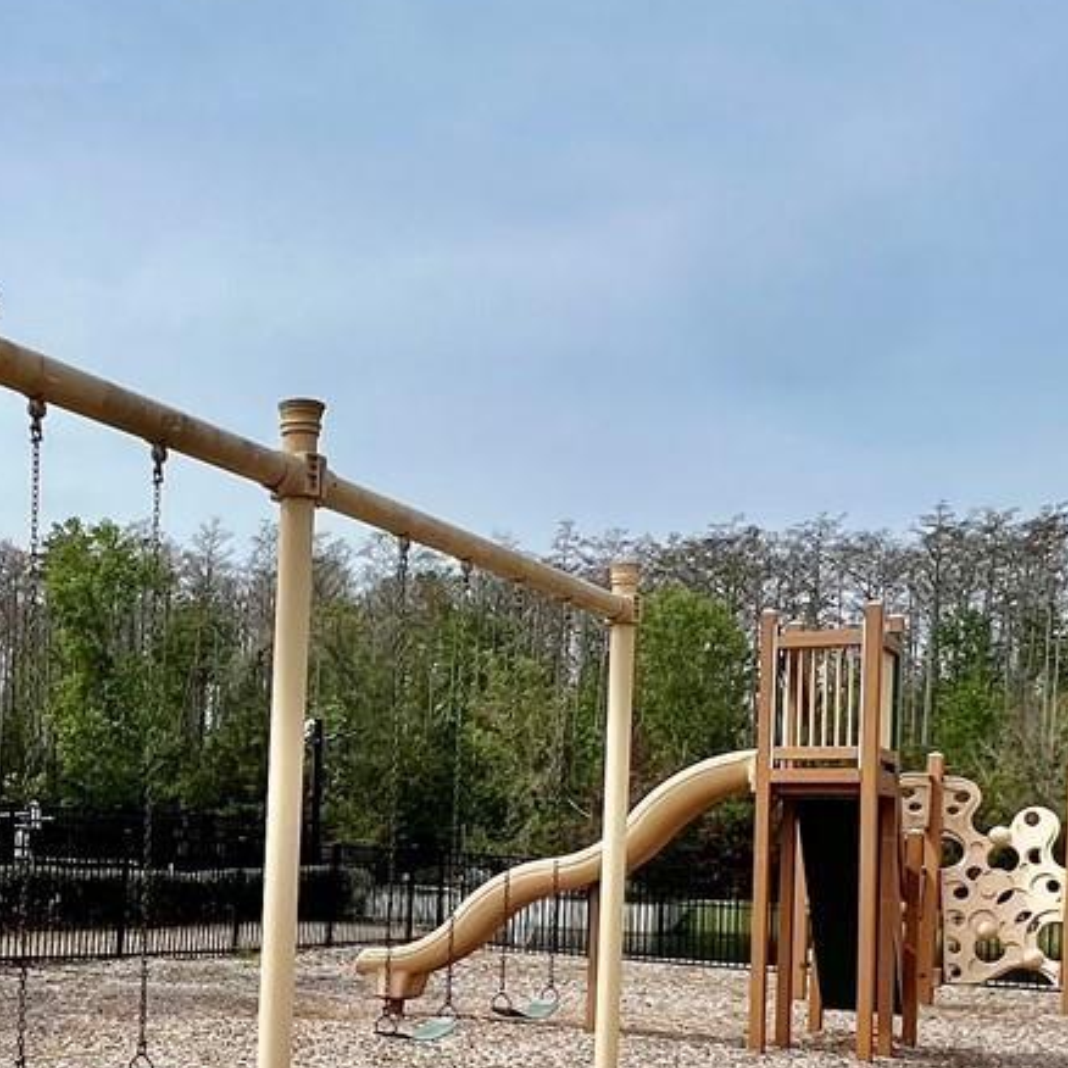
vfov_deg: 38.3
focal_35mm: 42
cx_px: 180
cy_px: 883
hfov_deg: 38.2
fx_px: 1466
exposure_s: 1/2096
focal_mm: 1.57
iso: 32
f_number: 1.8
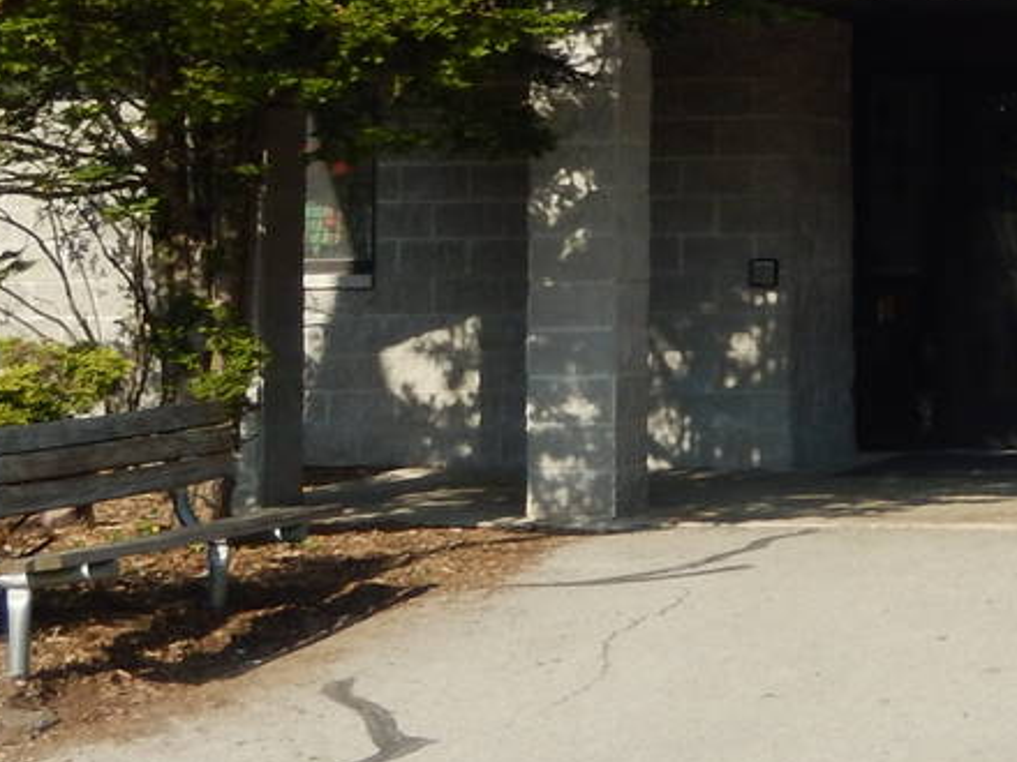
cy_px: -55
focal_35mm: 91
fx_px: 2674
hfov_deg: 20.5
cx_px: 1112
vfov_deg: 15.8
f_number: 3.4
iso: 125
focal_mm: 4.5
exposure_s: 1/1250
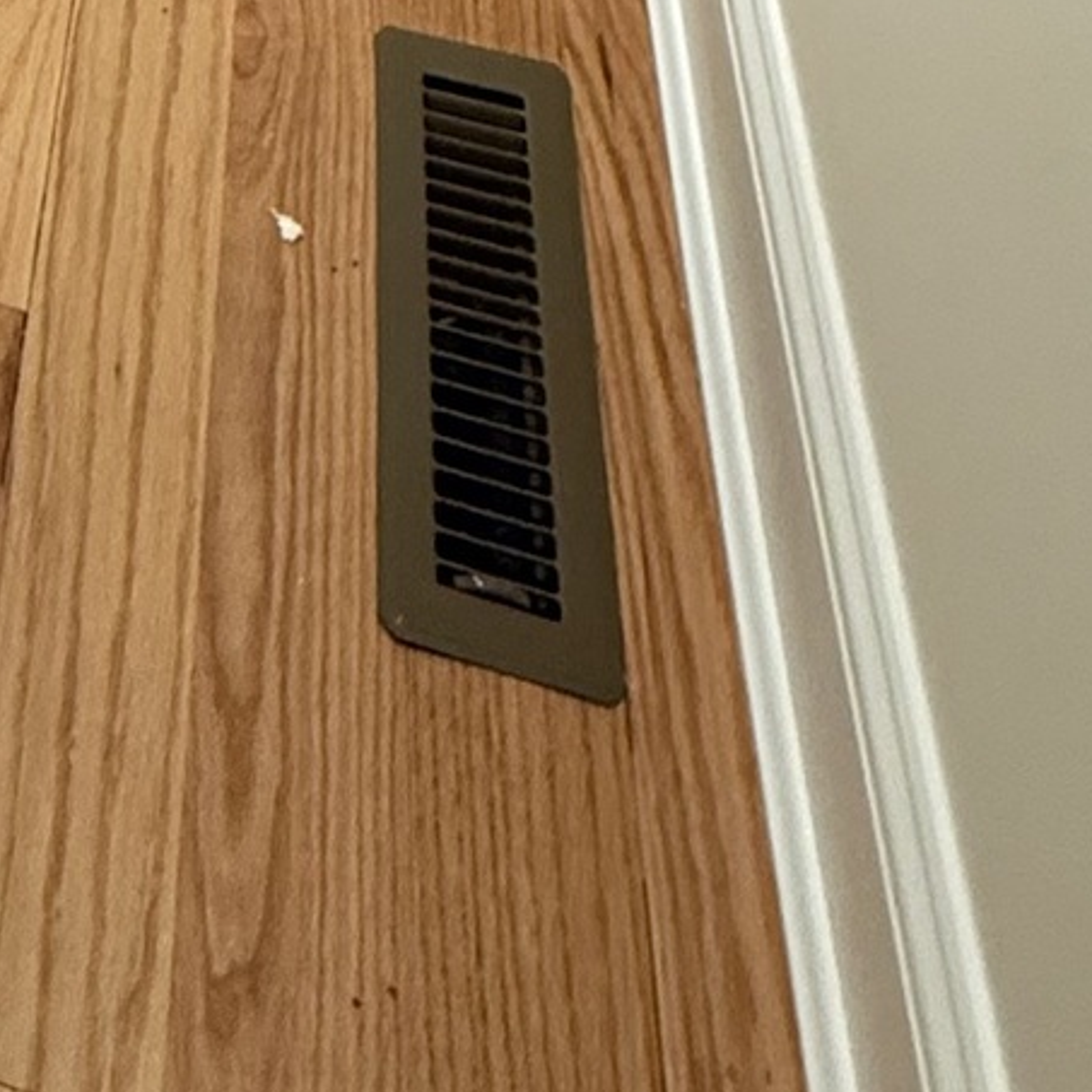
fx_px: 2248
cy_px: -1321
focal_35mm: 63
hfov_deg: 24.3
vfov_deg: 16.6
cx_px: -284
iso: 400
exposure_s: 1/60
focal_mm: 2.22
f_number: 2.2
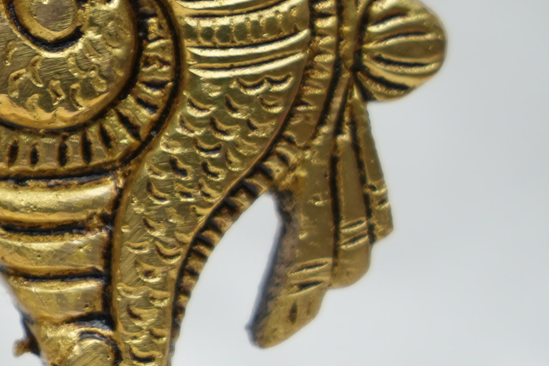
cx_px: -551
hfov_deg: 4.5
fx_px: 6892
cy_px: 32
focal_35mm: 452
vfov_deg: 3.0
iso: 250
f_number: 5.6
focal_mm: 105
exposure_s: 1/60
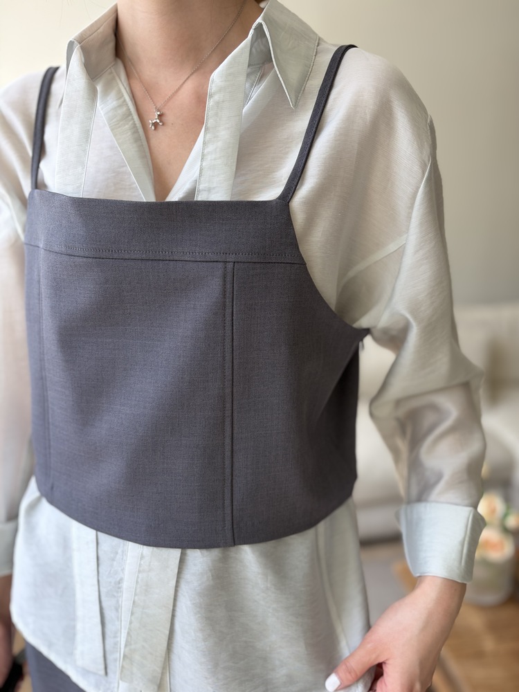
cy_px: 346
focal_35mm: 26
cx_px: 260
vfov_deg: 67.3
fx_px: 520
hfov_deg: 53.1
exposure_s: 1/132
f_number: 1.6
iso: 32
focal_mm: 5.96
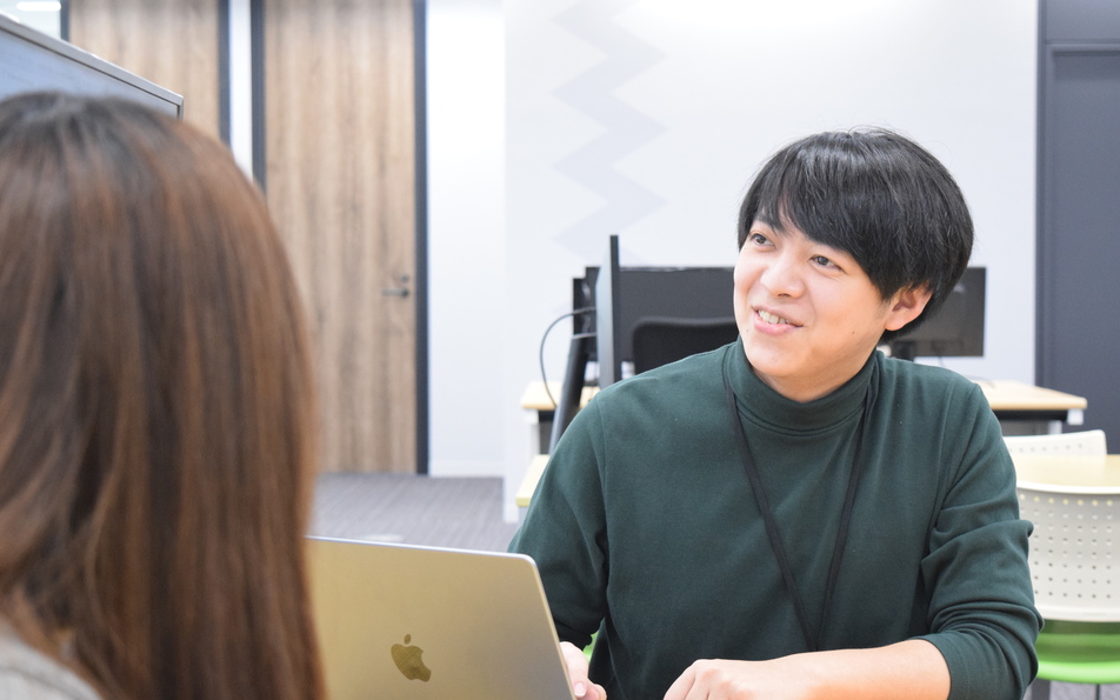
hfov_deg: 27.8
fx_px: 2259
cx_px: 556
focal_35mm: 74
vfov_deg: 17.6
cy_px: 367
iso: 3200
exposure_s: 1/80
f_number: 5.3
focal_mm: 48
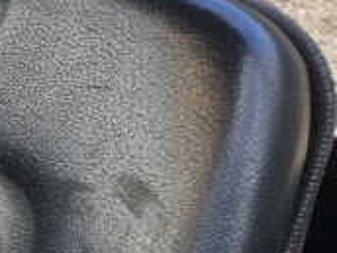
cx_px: -603
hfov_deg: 10.8
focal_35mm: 137
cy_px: 326
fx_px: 1334
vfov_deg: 10.6
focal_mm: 5.4
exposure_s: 1/180
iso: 32
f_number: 1.8
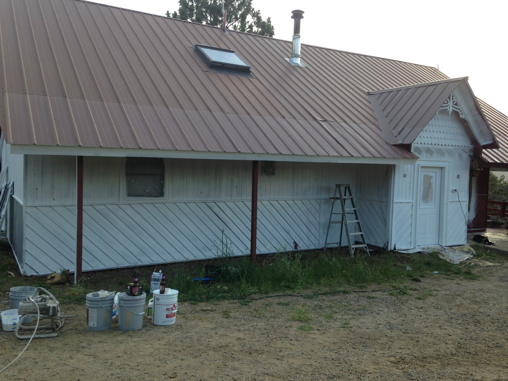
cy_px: 190
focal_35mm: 33
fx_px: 484
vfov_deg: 42.9
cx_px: 254
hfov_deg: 55.4
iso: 50
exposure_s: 1/240
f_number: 2.4
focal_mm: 4.12
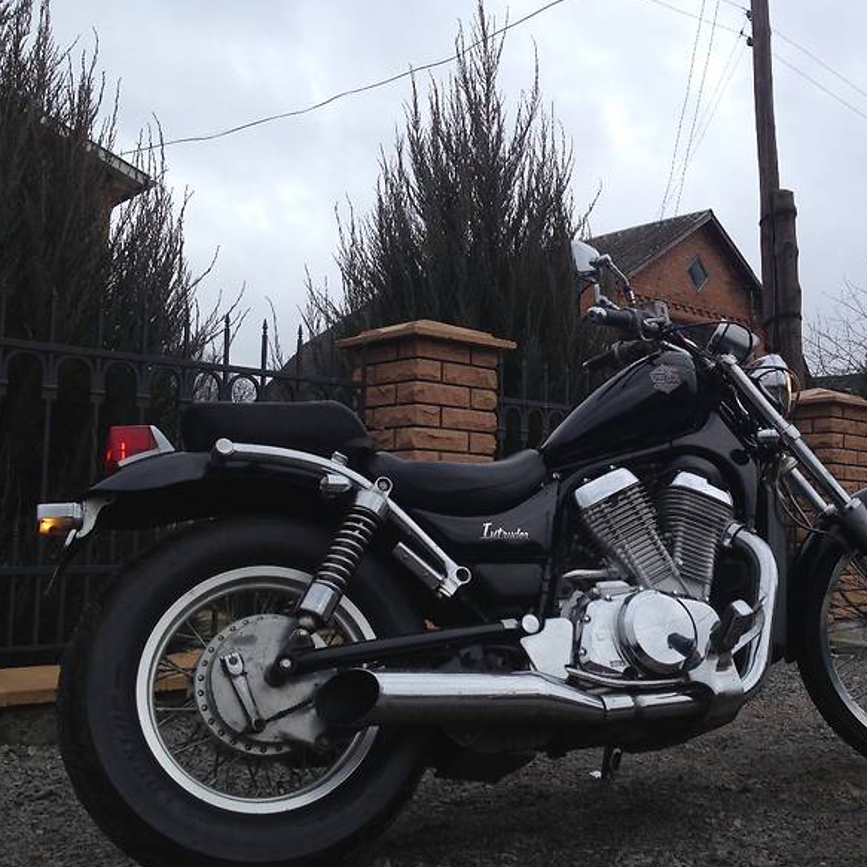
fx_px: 1133
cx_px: 553
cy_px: 428
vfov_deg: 41.9
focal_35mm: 40
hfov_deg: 41.5
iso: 50
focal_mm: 4.1
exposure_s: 1/181
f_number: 2.4
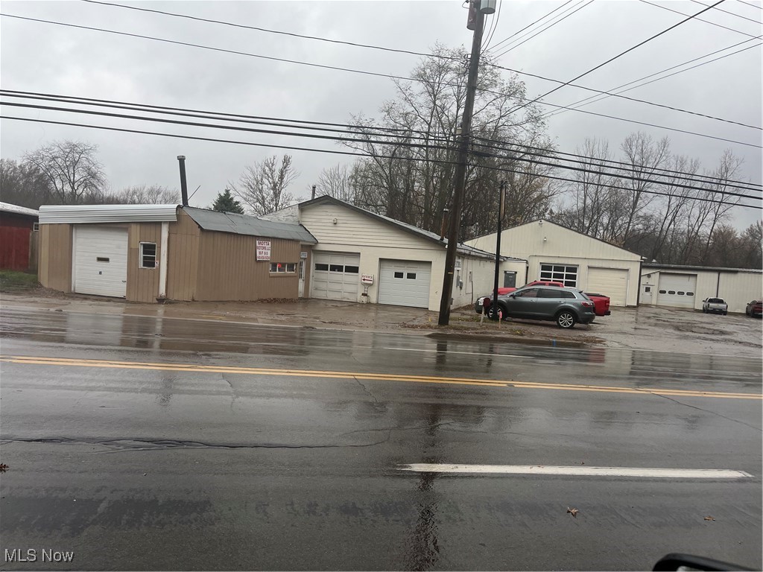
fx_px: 573
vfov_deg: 53.1
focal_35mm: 26
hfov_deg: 67.3
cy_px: 286
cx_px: 382
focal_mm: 5.1
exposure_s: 1/295
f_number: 1.6
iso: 50
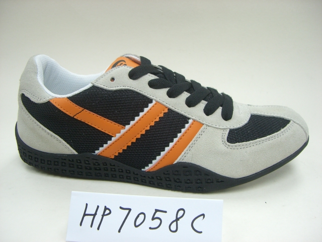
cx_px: 161
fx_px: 353
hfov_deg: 49.0
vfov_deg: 37.7
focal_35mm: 38
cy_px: 121
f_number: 2.7
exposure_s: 1/50
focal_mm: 6.2
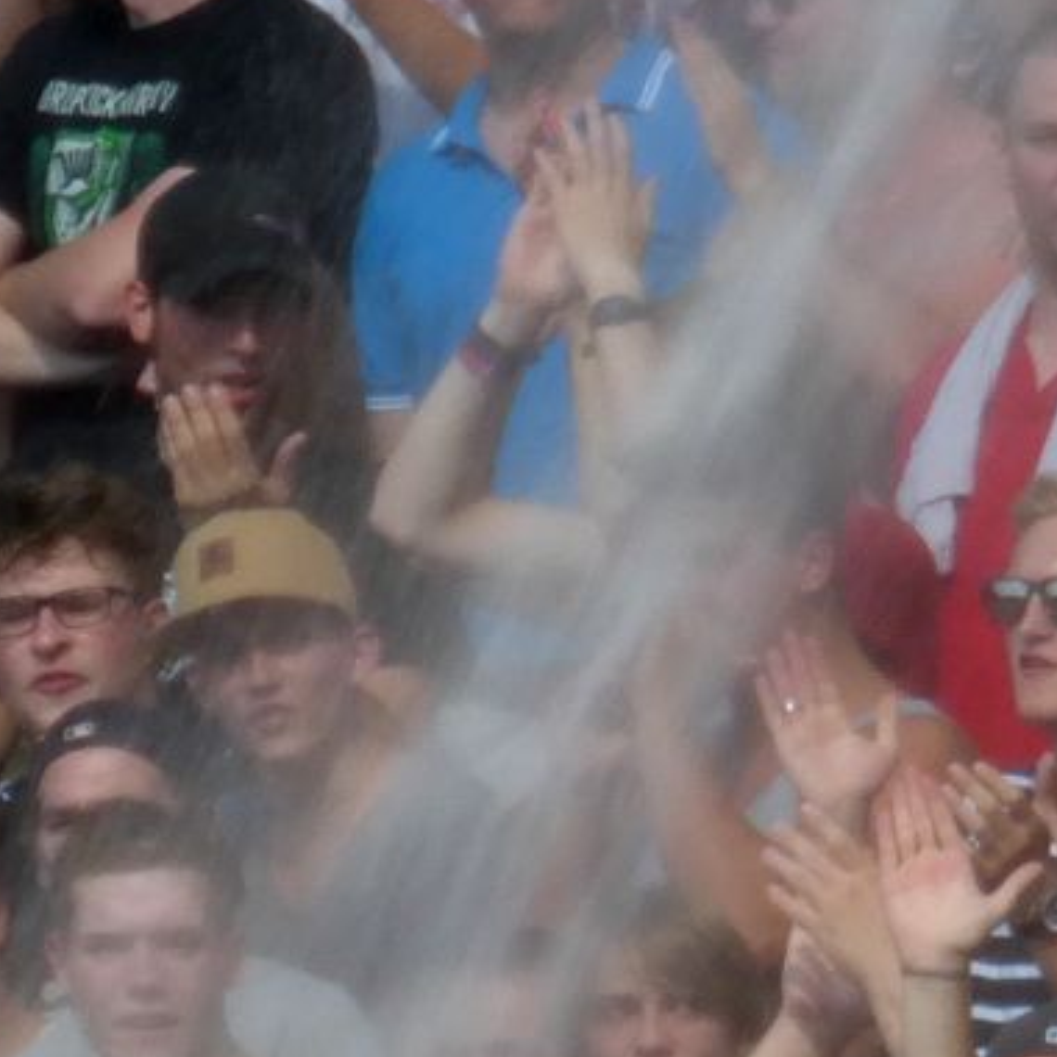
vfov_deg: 1.5
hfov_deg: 1.5
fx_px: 40039
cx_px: 1313
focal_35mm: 1159
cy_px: 1744
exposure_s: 1/400
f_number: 5.7
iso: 100
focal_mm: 44.4
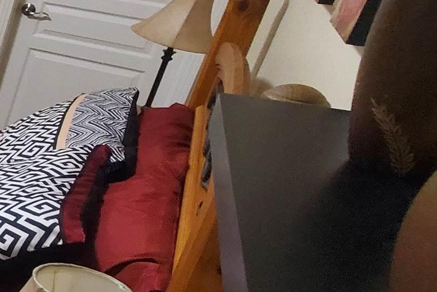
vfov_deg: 25.9
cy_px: 103
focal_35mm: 52
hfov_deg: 20.7
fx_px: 631
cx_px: -398
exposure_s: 1/30
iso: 640
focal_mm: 1.8
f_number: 2.2
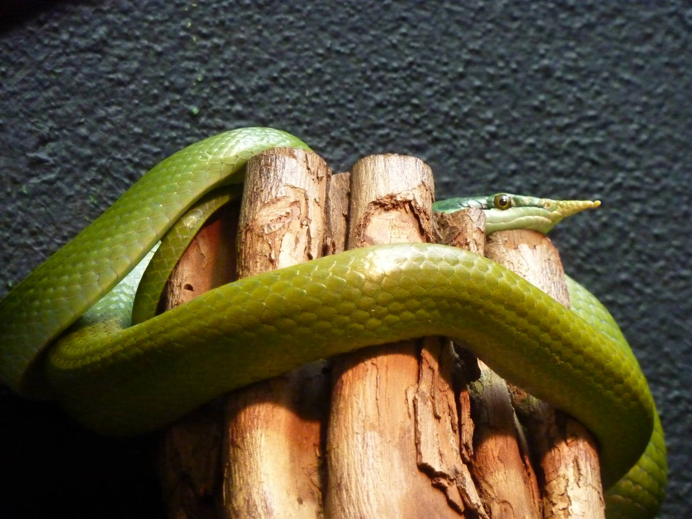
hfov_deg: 8.2
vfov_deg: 6.1
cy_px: 260
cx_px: 346
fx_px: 4838
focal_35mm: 242
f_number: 4.7
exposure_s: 1/30
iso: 800
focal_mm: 39.7
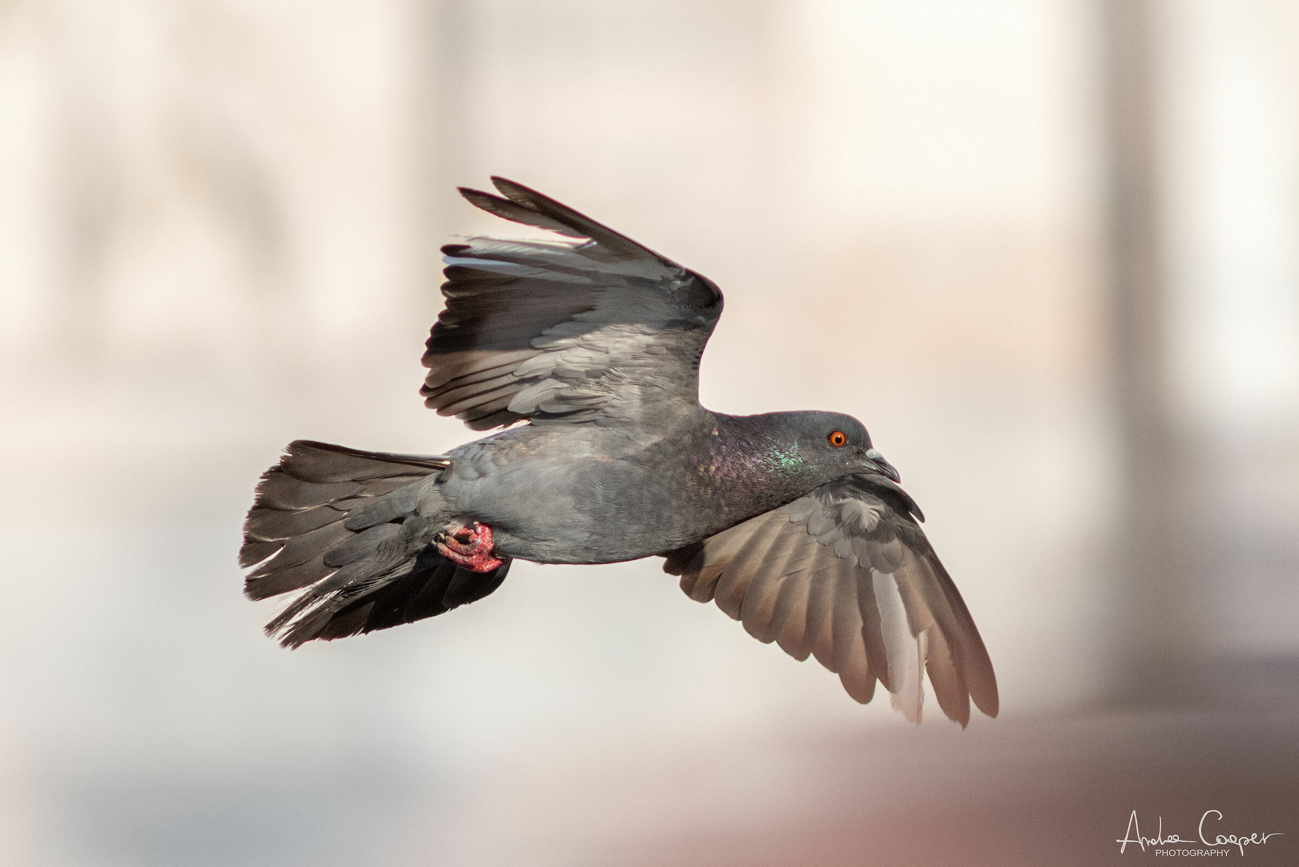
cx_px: 650
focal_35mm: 300
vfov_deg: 4.6
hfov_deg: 6.9
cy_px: 434
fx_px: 10828
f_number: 5.6
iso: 400
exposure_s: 1/2000
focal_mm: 300
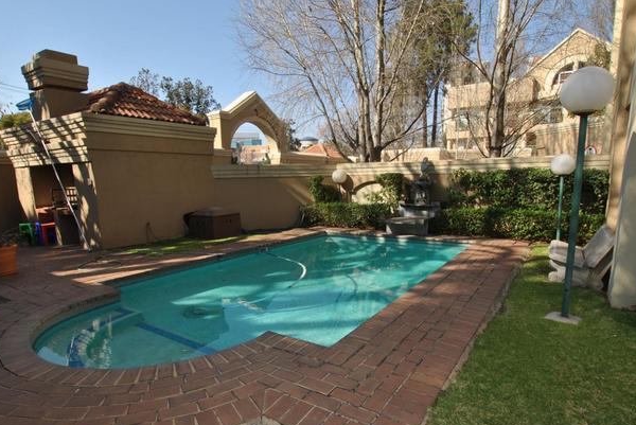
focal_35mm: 20
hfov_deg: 83.9
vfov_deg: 61.6
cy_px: 249
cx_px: 307
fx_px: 354
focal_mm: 10
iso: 100
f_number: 6.3
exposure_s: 1/160
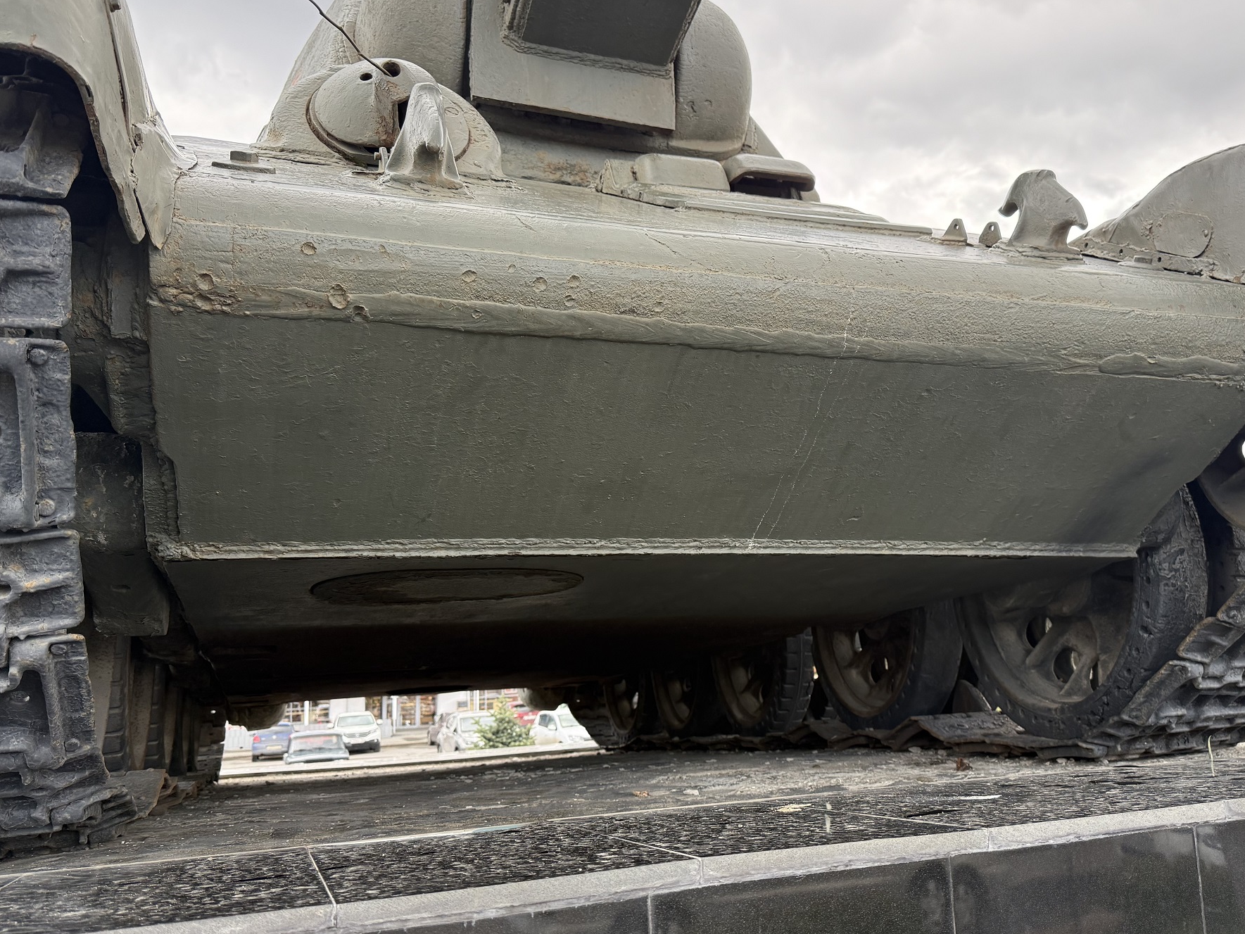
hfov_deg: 58.1
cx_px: 713
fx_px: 1115
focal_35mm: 31
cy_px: 483
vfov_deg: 45.4
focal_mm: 6.76
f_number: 1.78
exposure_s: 1/430
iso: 100
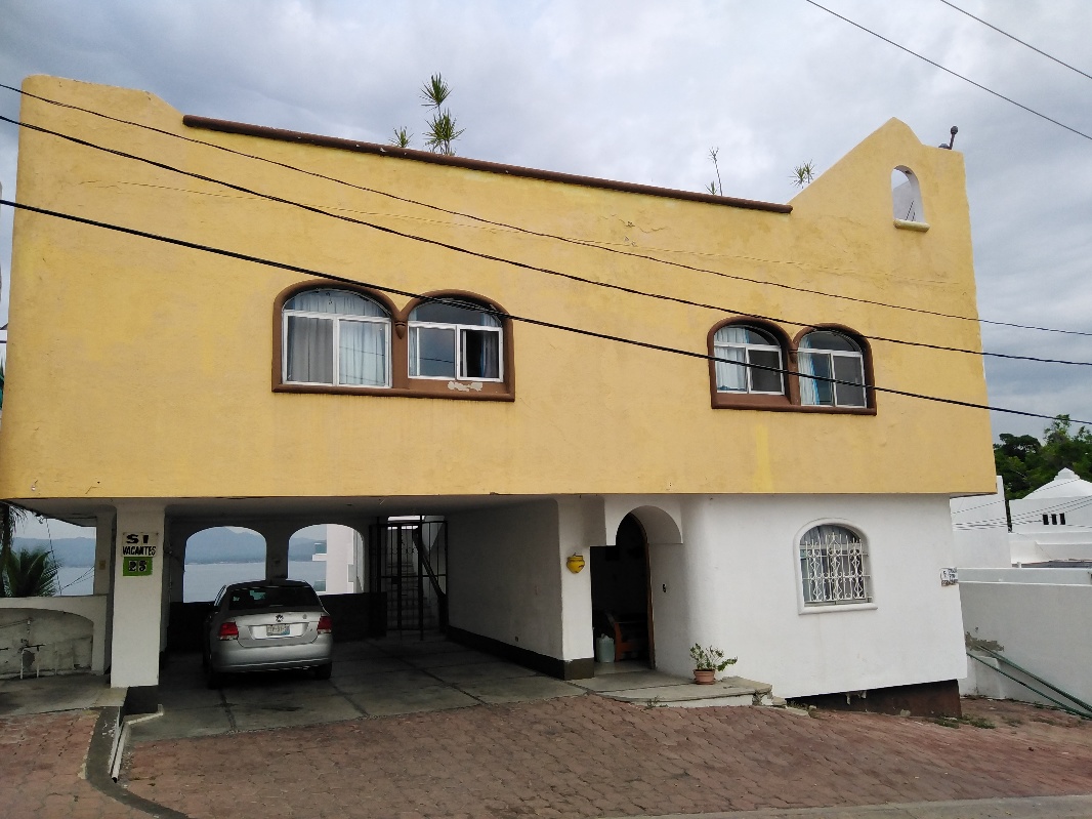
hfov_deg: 67.3
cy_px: 410
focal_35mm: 26
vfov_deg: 53.0
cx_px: 546
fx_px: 820
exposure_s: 1/1463
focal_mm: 3.59
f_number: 1.8
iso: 101
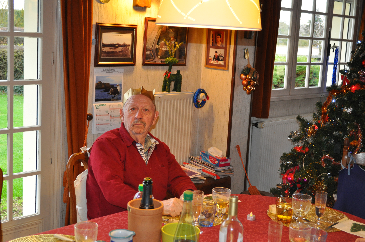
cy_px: 121
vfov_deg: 25.7
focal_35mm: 52
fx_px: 532
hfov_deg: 37.9
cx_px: 182
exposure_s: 1/60
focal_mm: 35
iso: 800
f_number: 5
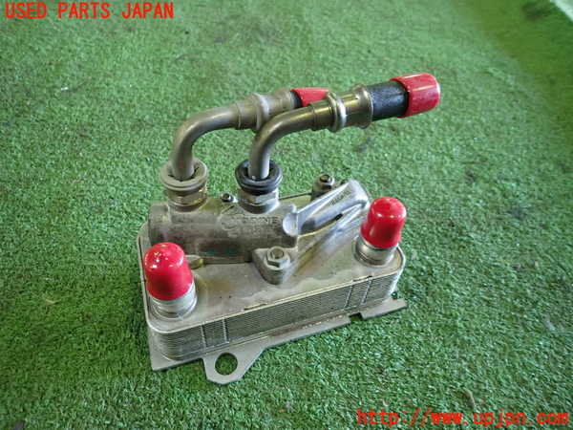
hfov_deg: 69.4
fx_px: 414
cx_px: 286
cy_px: 215
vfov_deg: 54.9
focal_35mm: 25
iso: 320
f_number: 2
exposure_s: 1/30
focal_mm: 4.5
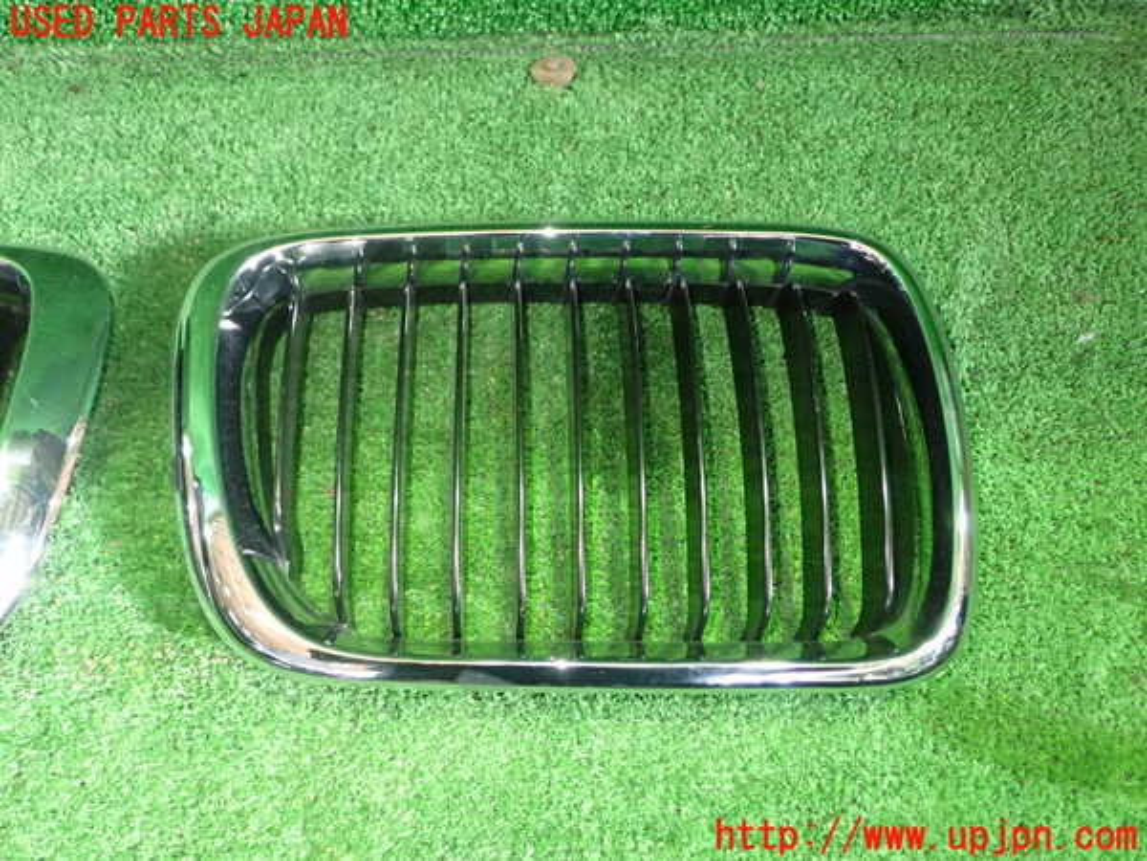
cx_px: 574
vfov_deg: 44.2
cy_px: 430
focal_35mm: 32
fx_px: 1060
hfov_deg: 56.8
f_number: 2.4
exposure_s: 1/30
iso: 800
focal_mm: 5.79
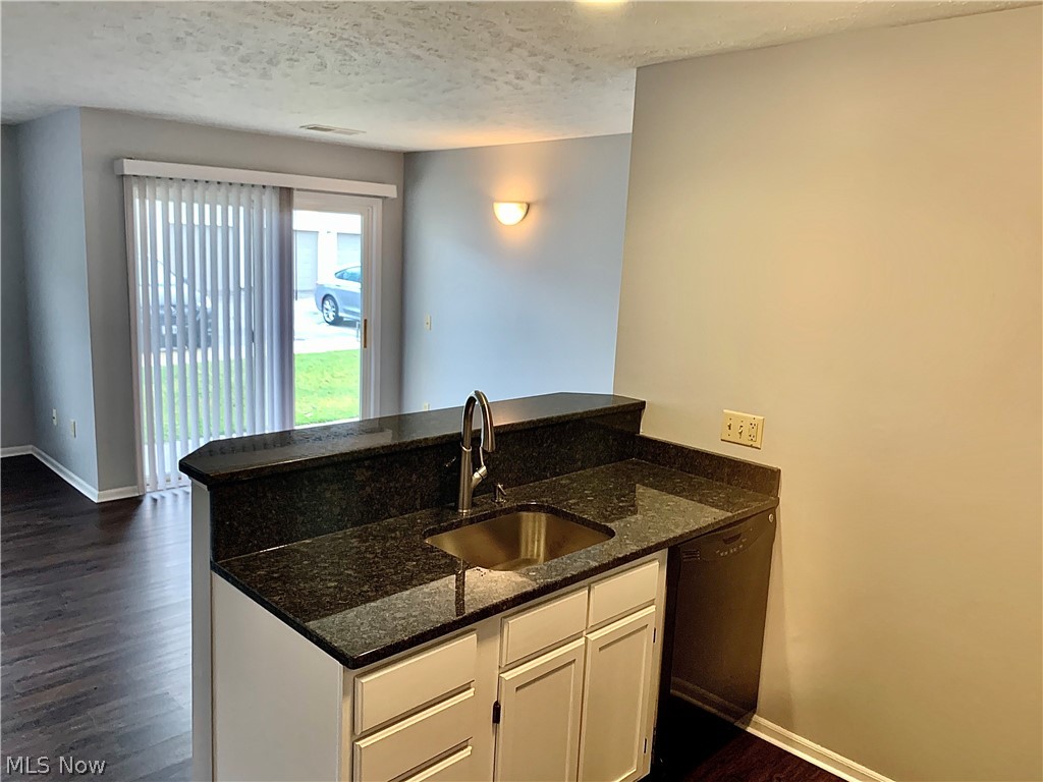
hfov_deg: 67.3
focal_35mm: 26
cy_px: 391
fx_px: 783
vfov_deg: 53.1
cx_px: 522
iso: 125
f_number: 1.8
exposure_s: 1/60
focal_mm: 4.25
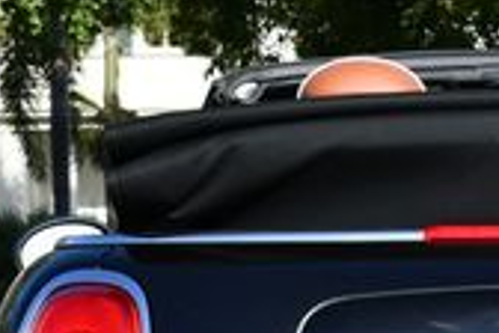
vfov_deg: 5.6
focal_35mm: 244
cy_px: 387
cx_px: 484
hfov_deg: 8.4
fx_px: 3382
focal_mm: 32
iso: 160
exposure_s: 1/250
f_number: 8
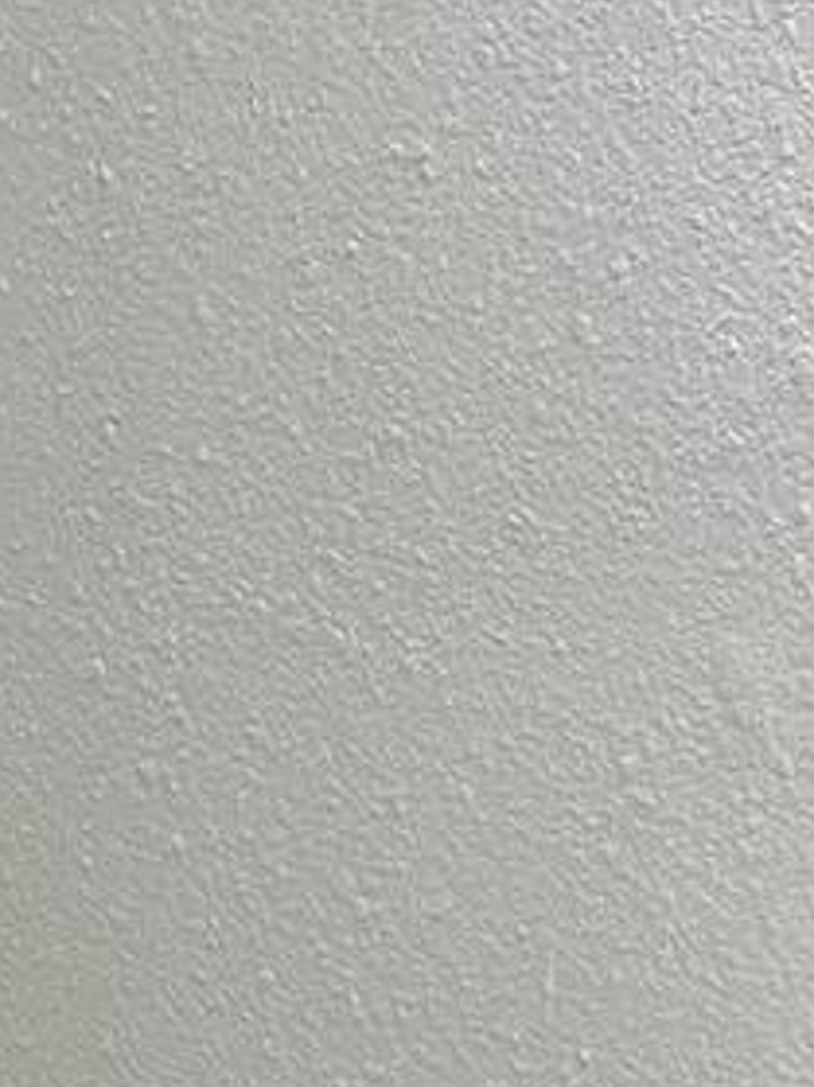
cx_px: -78
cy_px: 1297
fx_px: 4487
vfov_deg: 13.4
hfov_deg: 10.2
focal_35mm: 143
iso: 50
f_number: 1.8
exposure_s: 1/120
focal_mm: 4.25
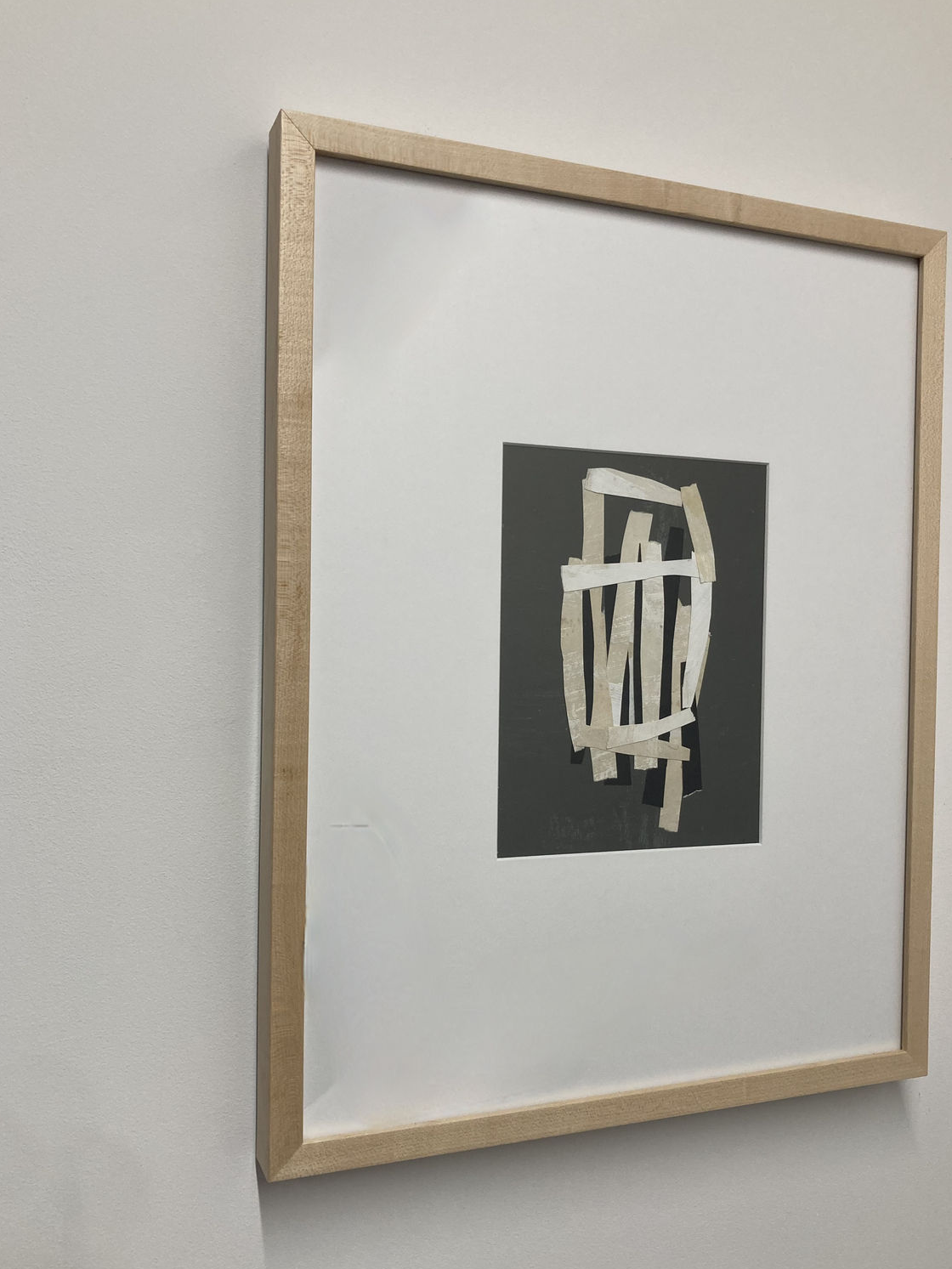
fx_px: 1100
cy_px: 662
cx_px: 477
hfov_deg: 46.8
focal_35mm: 30
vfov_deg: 59.9
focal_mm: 3.99
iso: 64
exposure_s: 1/120
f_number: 1.8
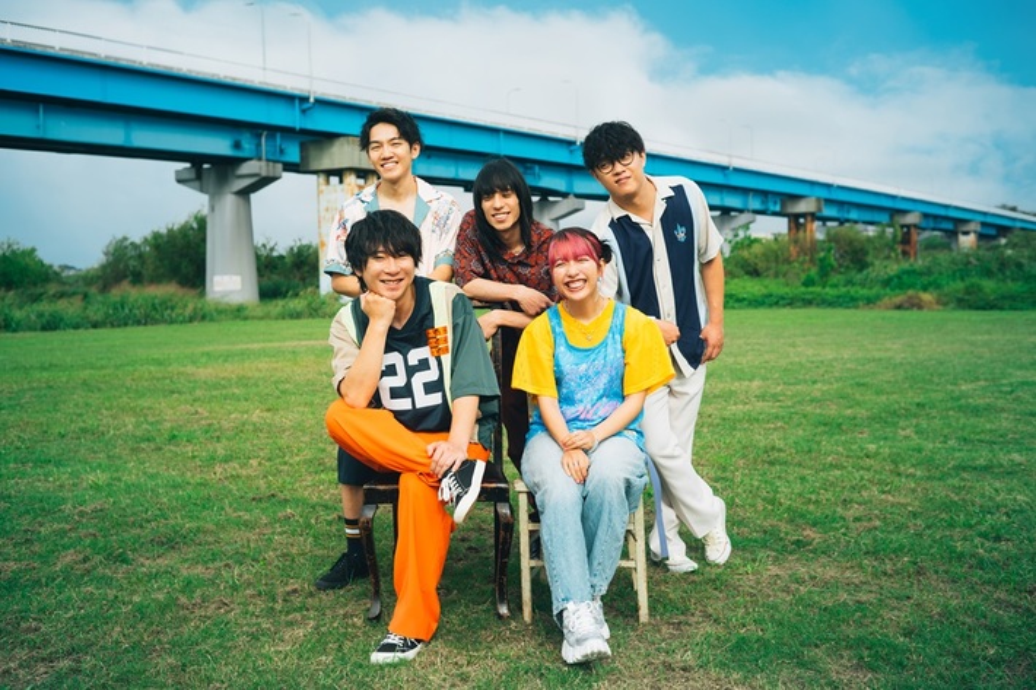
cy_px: 345
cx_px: 518
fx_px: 1151
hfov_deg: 48.5
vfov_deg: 33.4
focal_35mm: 40
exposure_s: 1/500
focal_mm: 40
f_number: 4.8
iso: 200
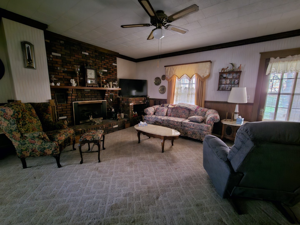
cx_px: 150
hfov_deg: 106.2
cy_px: 112
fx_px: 113
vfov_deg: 89.9
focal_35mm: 13
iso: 1250
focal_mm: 2.2
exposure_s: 1/8
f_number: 2.2
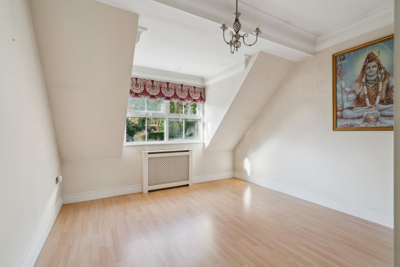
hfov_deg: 96.7
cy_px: 134
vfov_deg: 73.8
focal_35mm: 16
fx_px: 178
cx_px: 200
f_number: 11
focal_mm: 16
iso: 640
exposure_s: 1/10
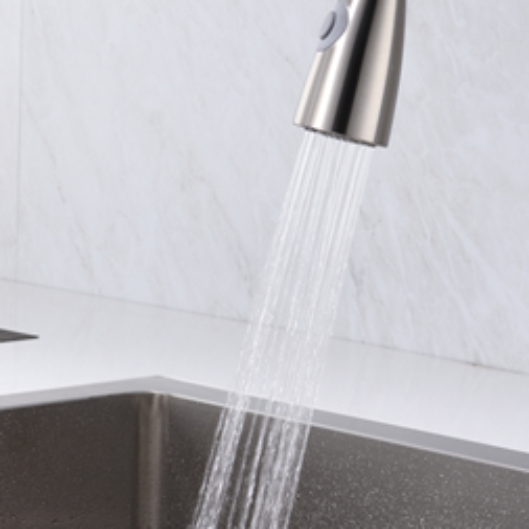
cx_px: 215
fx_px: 3250
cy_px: 28
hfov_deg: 9.3
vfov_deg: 9.3
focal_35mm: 188
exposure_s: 1/100
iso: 100
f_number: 10
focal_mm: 70
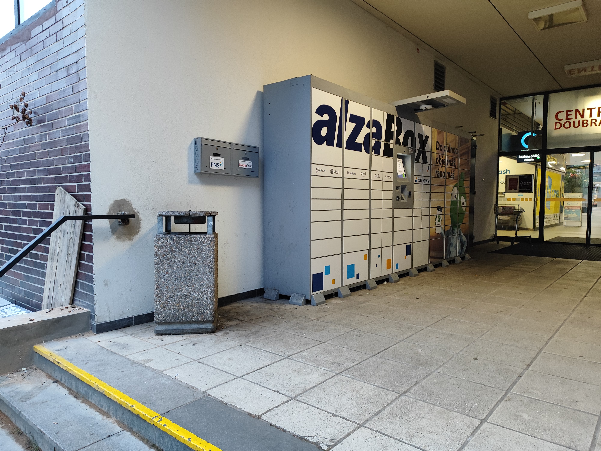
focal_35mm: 24
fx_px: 417
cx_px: 300
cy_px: 226
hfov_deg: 71.6
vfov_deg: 56.8
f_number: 1.89
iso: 913
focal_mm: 5.89
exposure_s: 1/50
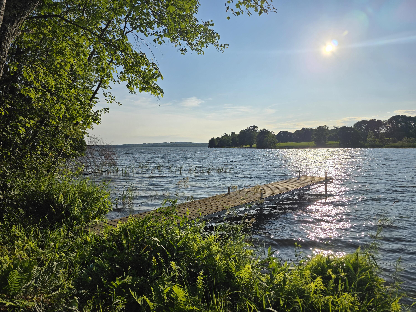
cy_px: 156
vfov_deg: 58.9
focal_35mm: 23
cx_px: 208
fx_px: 276
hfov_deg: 73.9
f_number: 1.7
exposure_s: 1/7944
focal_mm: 6.3
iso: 20
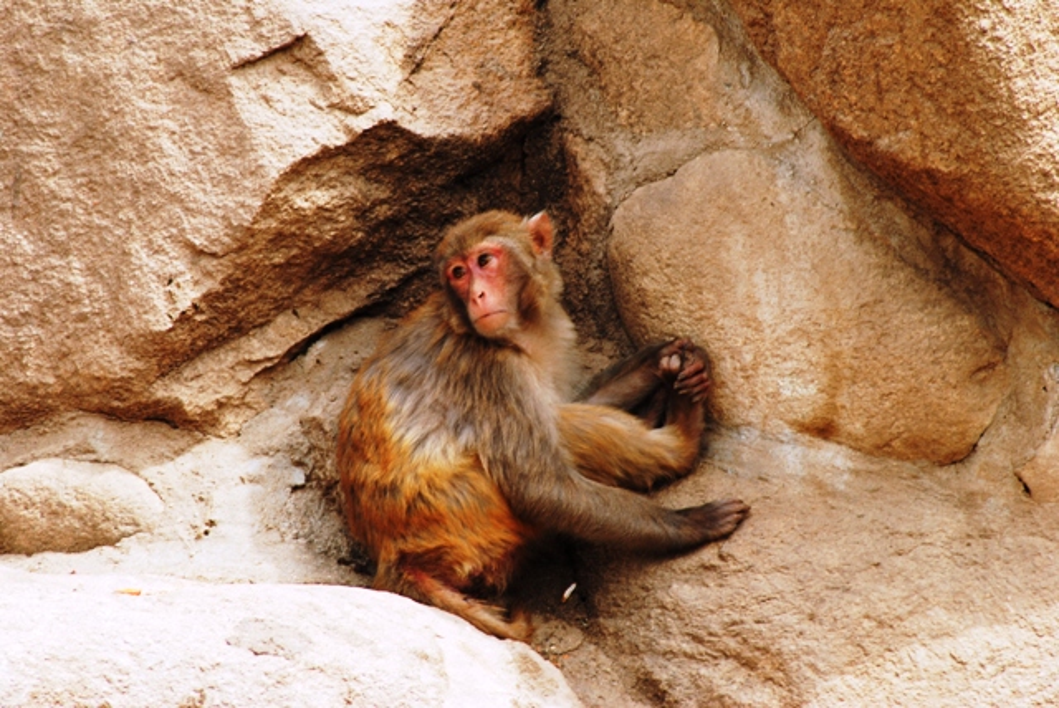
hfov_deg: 6.2
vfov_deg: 4.2
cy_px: 354
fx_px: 9716
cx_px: 530
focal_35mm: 330
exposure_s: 1/160
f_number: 7.1
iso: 100
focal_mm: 220
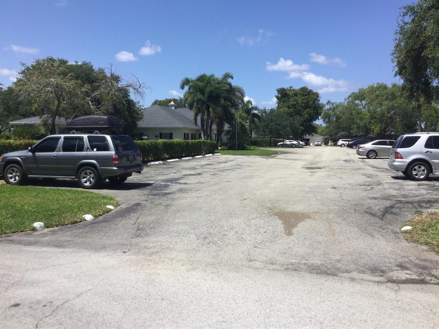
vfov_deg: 45.4
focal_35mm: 31
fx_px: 393
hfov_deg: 58.4
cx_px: 220
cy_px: 164
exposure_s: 1/1597
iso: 25
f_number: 2.4
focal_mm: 3.3
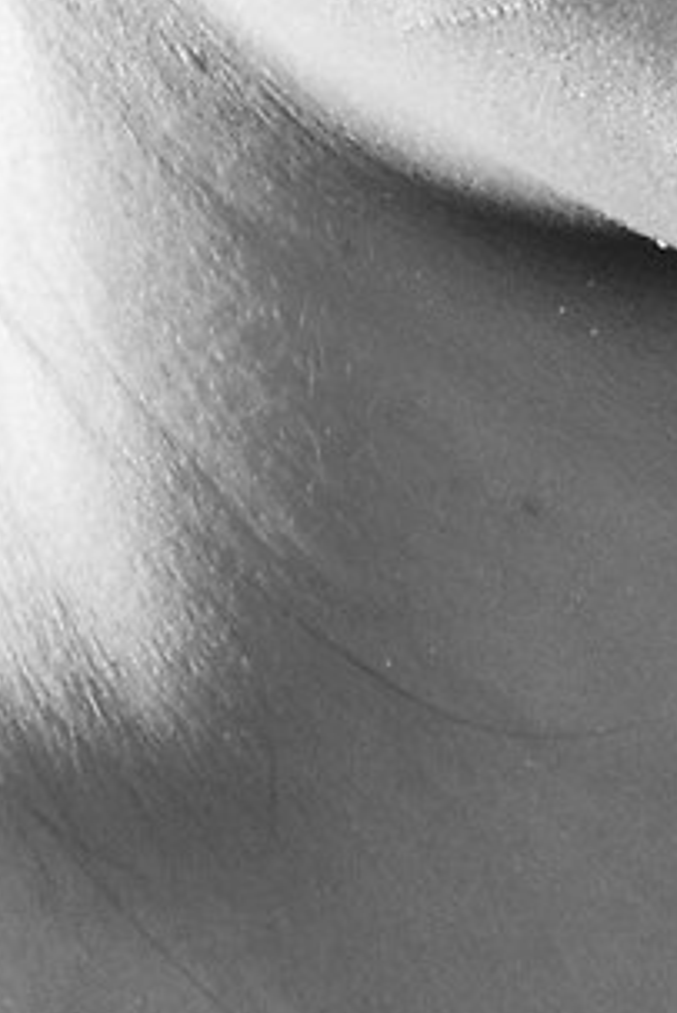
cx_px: 890
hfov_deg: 2.3
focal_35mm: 593
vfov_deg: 3.5
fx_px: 16707
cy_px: 480
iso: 400
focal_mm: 50
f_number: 10
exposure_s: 1/200
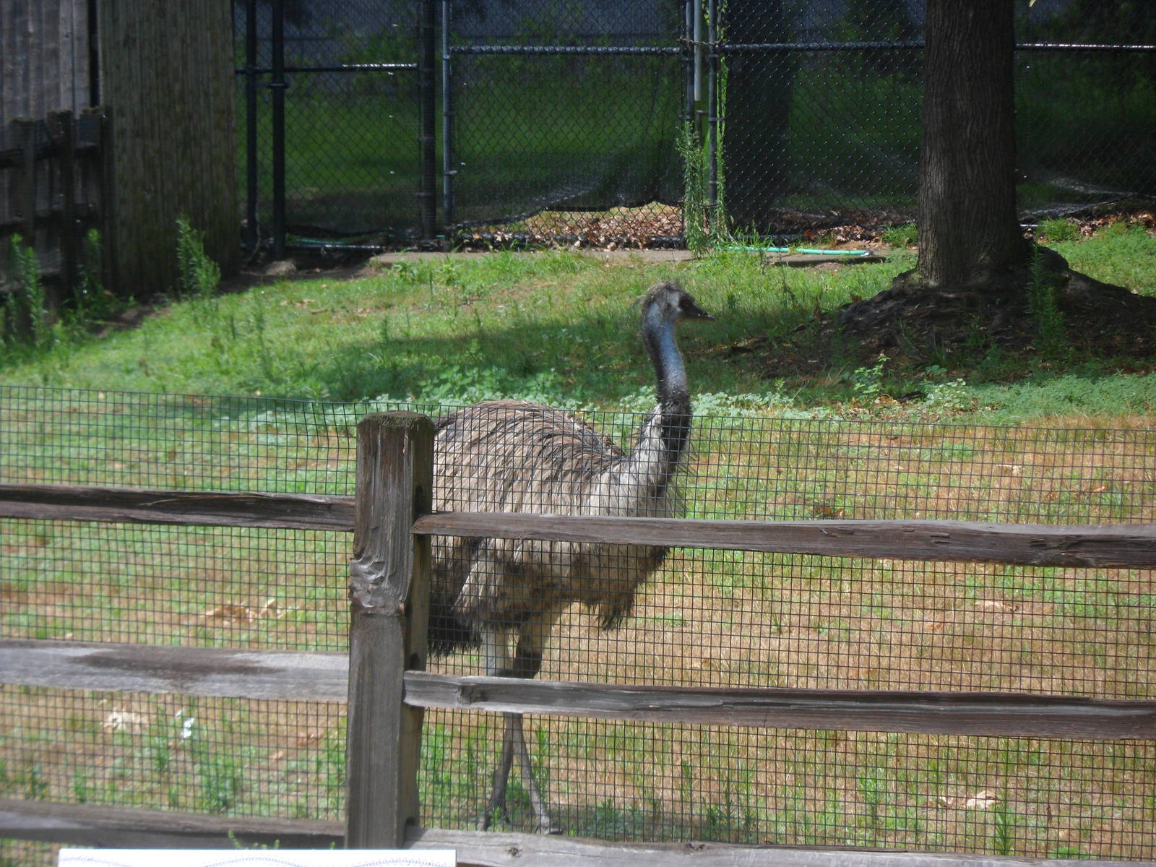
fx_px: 9017
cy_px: 434
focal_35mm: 270
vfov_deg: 5.5
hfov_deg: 7.3
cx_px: 578
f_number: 5.9
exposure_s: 1/350
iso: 80
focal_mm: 46.8
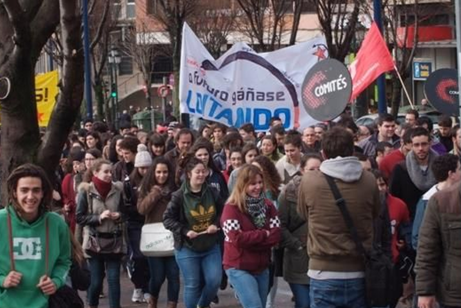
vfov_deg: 7.6
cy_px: 161
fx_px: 2318
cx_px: 244
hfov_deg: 11.4
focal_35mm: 181
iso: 640
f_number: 11
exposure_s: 1/200
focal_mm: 98
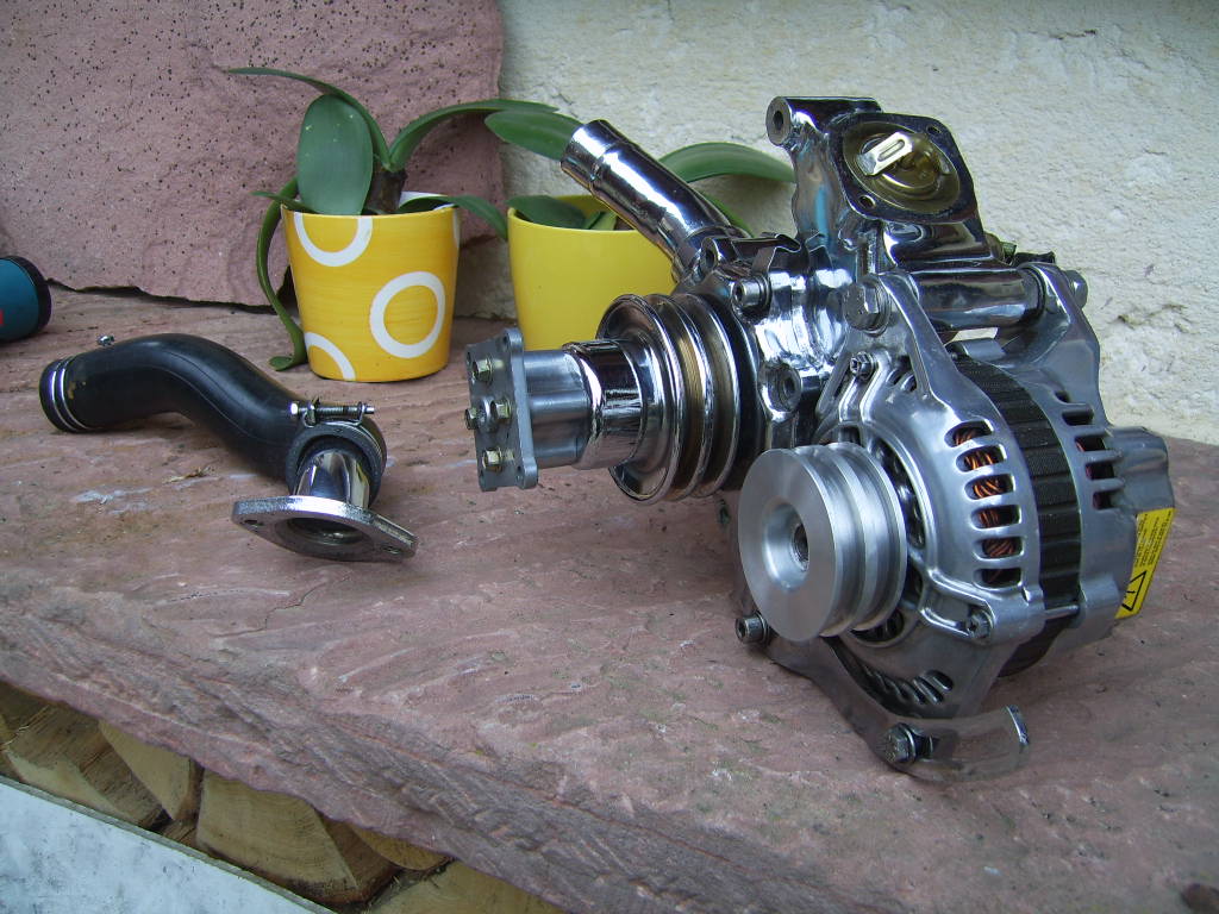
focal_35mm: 38
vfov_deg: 37.7
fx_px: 1338
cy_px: 457
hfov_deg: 49.0
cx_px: 610
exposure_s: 1/30
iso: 50
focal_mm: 7.8
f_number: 2.8
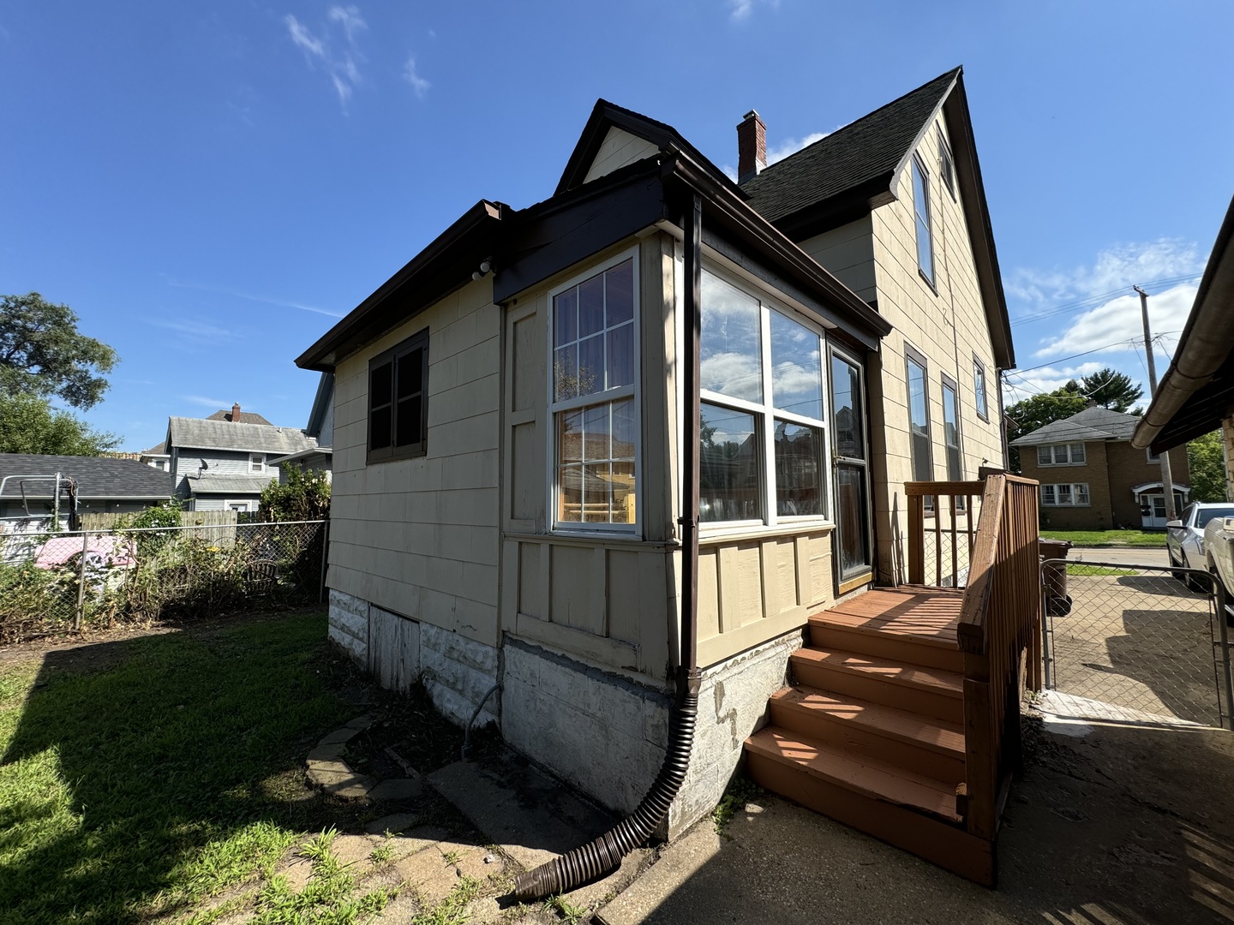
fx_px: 499
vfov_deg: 85.7
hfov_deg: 102.1
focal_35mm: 14
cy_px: 462
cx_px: 617
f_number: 2.2
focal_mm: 2.22
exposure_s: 1/1256
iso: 40
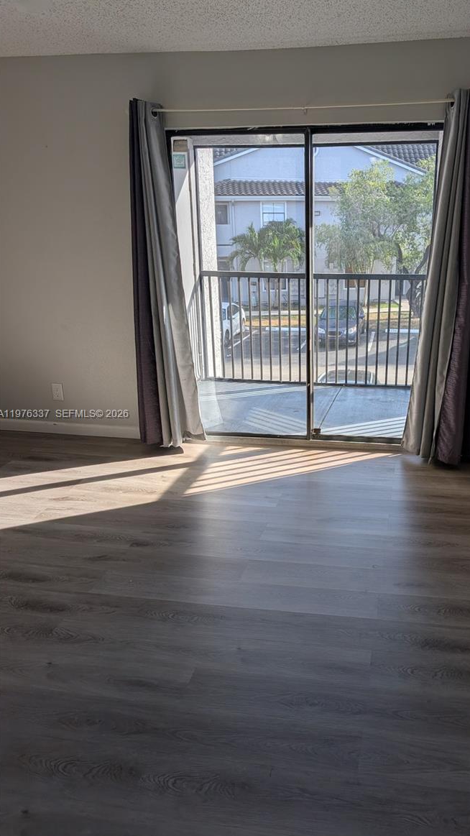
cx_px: 320
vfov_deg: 69.9
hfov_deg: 42.2
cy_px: 415
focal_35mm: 27
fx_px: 598
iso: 23
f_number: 1.68
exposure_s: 1/1912
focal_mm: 6.9
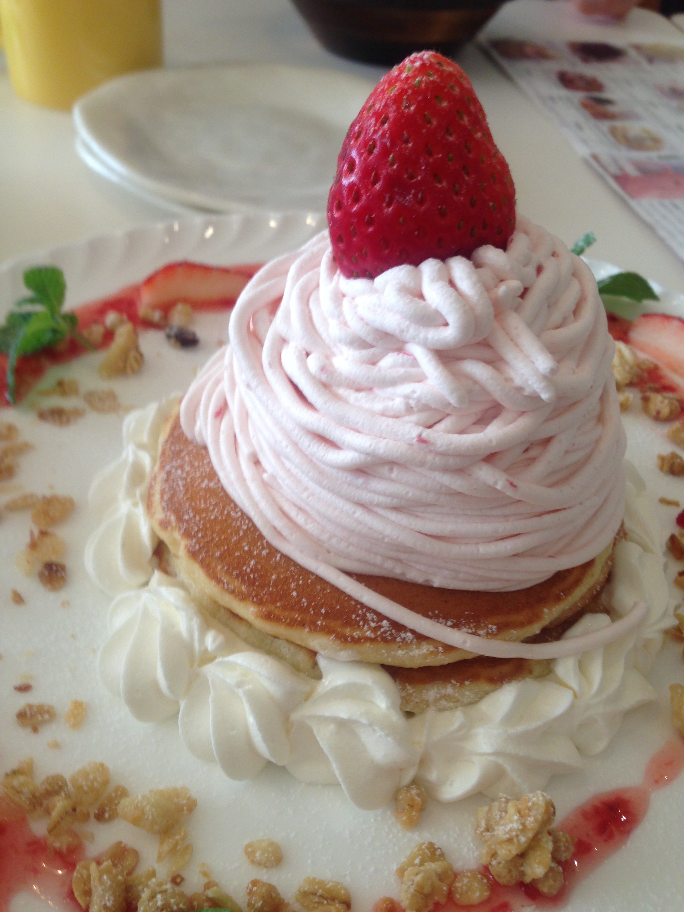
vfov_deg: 55.4
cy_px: 456
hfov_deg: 42.9
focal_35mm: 33
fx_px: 869
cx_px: 342
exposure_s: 1/30
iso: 50
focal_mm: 4.12
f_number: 2.4
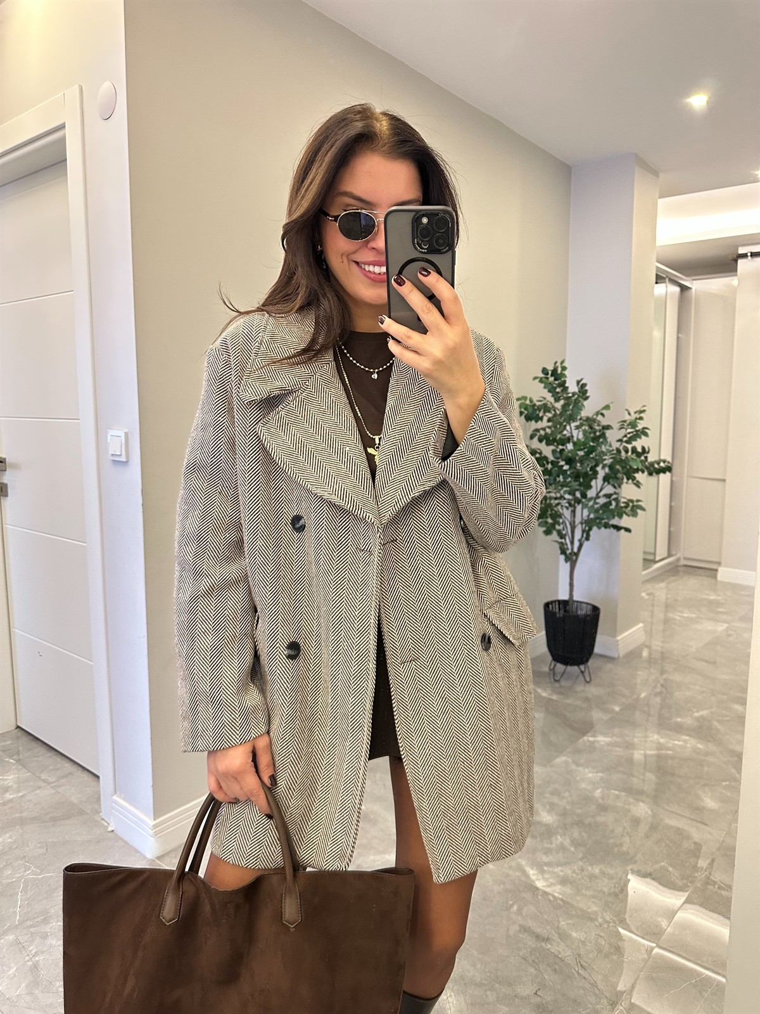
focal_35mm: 24
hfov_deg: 56.8
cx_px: 380
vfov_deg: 71.6
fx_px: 703
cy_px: 507
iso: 320
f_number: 1.78
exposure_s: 1/50
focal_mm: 6.86
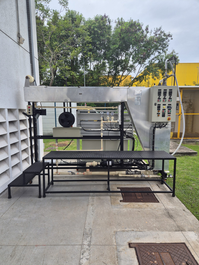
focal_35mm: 23
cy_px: 132
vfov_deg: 73.9
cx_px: 100
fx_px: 176
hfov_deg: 58.9
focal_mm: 5.4
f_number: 1.8
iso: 25
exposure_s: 1/1032
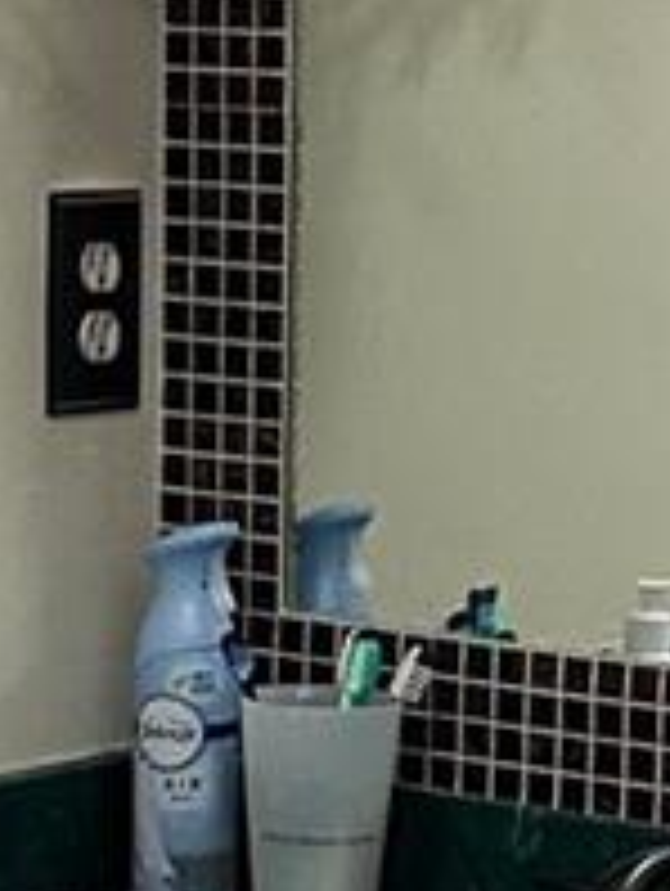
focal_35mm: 186
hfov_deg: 8.0
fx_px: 4790
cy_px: 630
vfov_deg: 10.6
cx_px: 531
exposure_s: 1/60
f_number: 1.78
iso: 400
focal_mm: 6.86
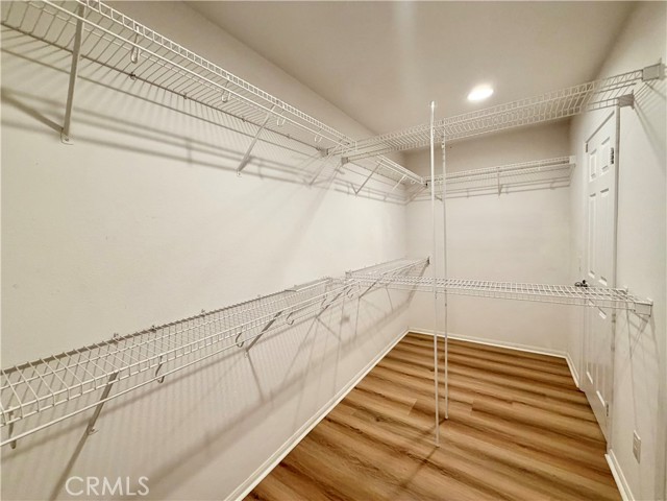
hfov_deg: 102.1
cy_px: 250
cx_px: 334
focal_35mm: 14
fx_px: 270
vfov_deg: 85.7
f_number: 2.2
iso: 200
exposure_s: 1/121
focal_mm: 2.22
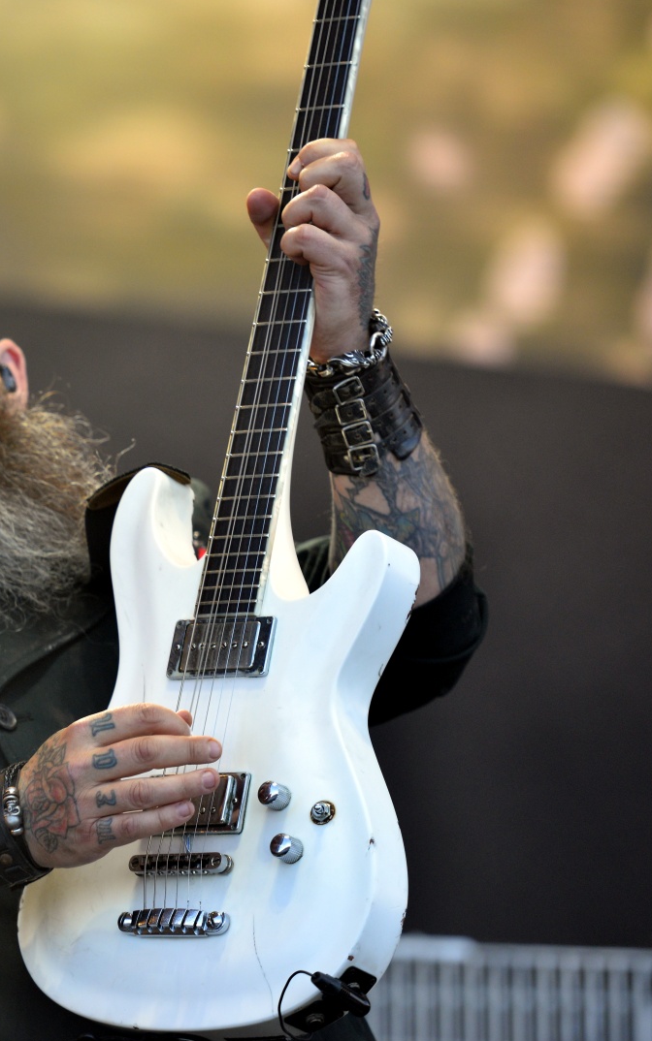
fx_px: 7414
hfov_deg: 5.0
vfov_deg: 8.0
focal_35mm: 261
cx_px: -85
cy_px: 522
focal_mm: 170
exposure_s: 1/1600
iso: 800
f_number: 3.2
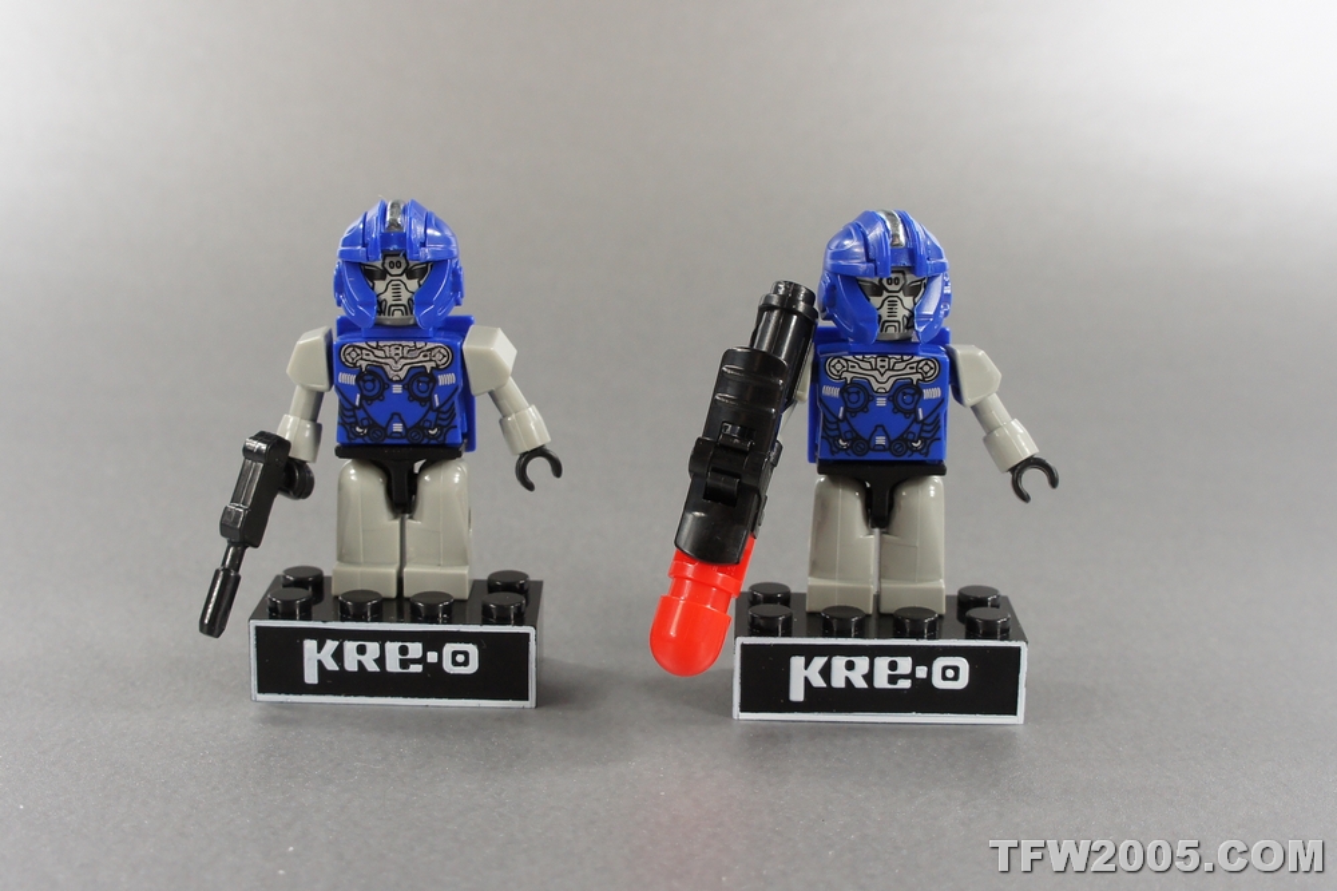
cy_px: 446
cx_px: 668
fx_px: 1114
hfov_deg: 61.9
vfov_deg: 43.6
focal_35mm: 30
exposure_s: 1/60
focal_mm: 20
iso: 400
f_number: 8
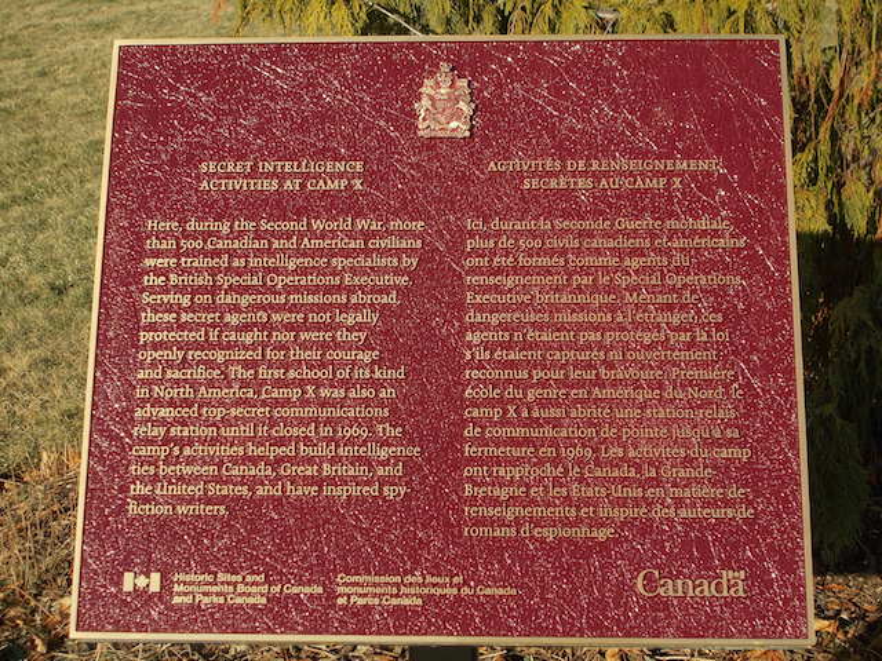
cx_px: 441
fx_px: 1682
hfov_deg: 29.4
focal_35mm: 66
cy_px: 330
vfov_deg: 22.3
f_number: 5.3
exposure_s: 1/400
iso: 80
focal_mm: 11.8
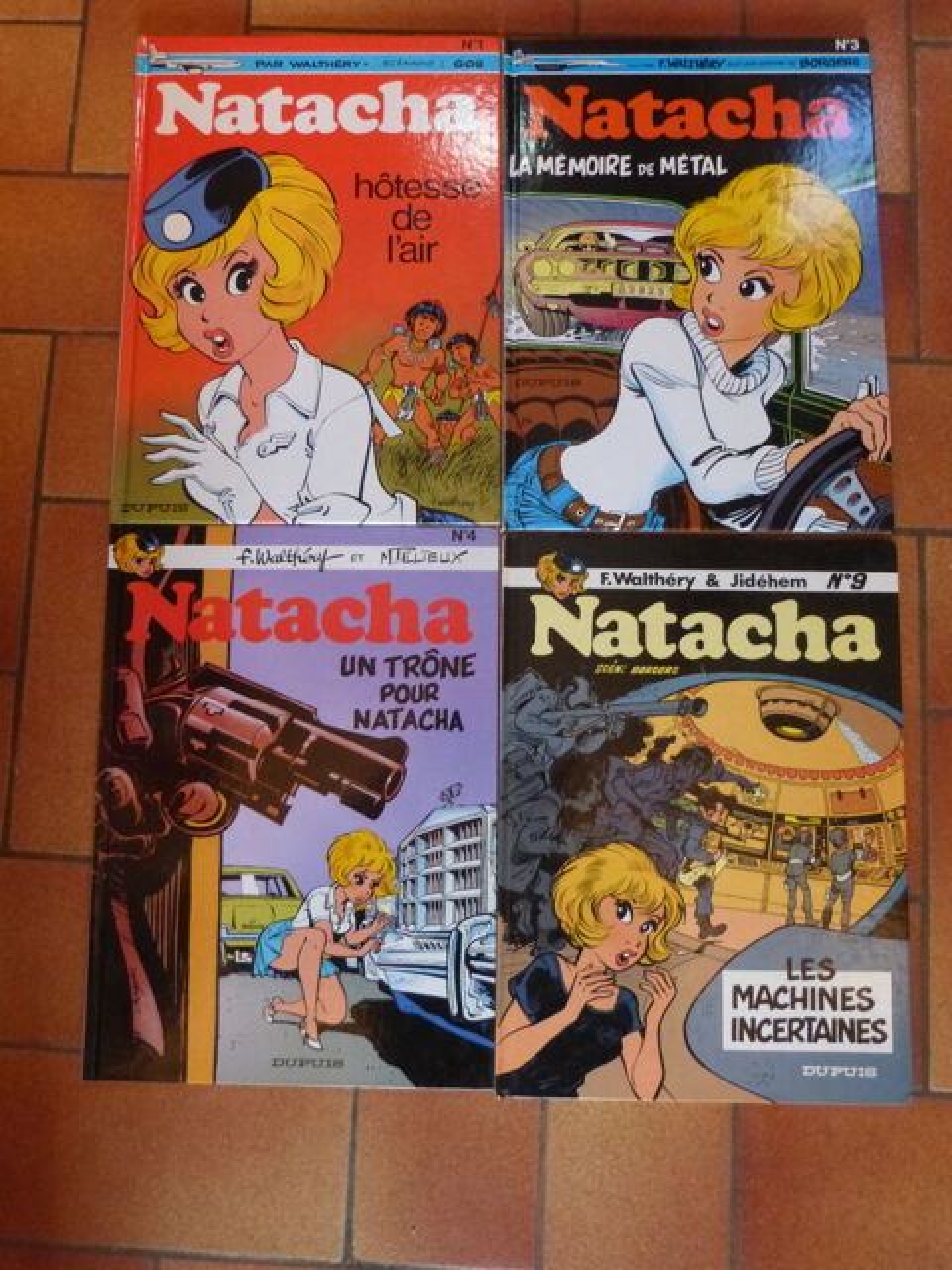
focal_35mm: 25
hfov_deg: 54.9
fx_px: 917
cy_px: 635
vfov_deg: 69.4
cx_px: 476
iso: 800
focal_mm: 4.5
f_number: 2.8
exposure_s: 1/20
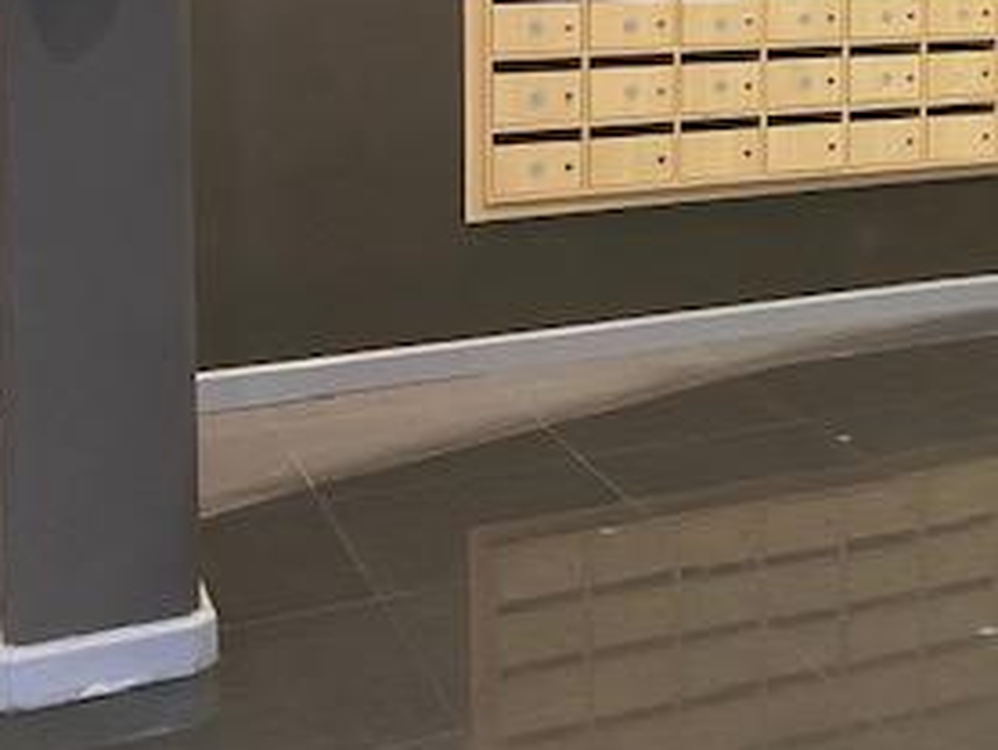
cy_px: -43
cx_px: 912
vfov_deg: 23.2
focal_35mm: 60
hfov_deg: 30.6
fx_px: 1731
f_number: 1.8
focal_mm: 4.25
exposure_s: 1/33
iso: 400
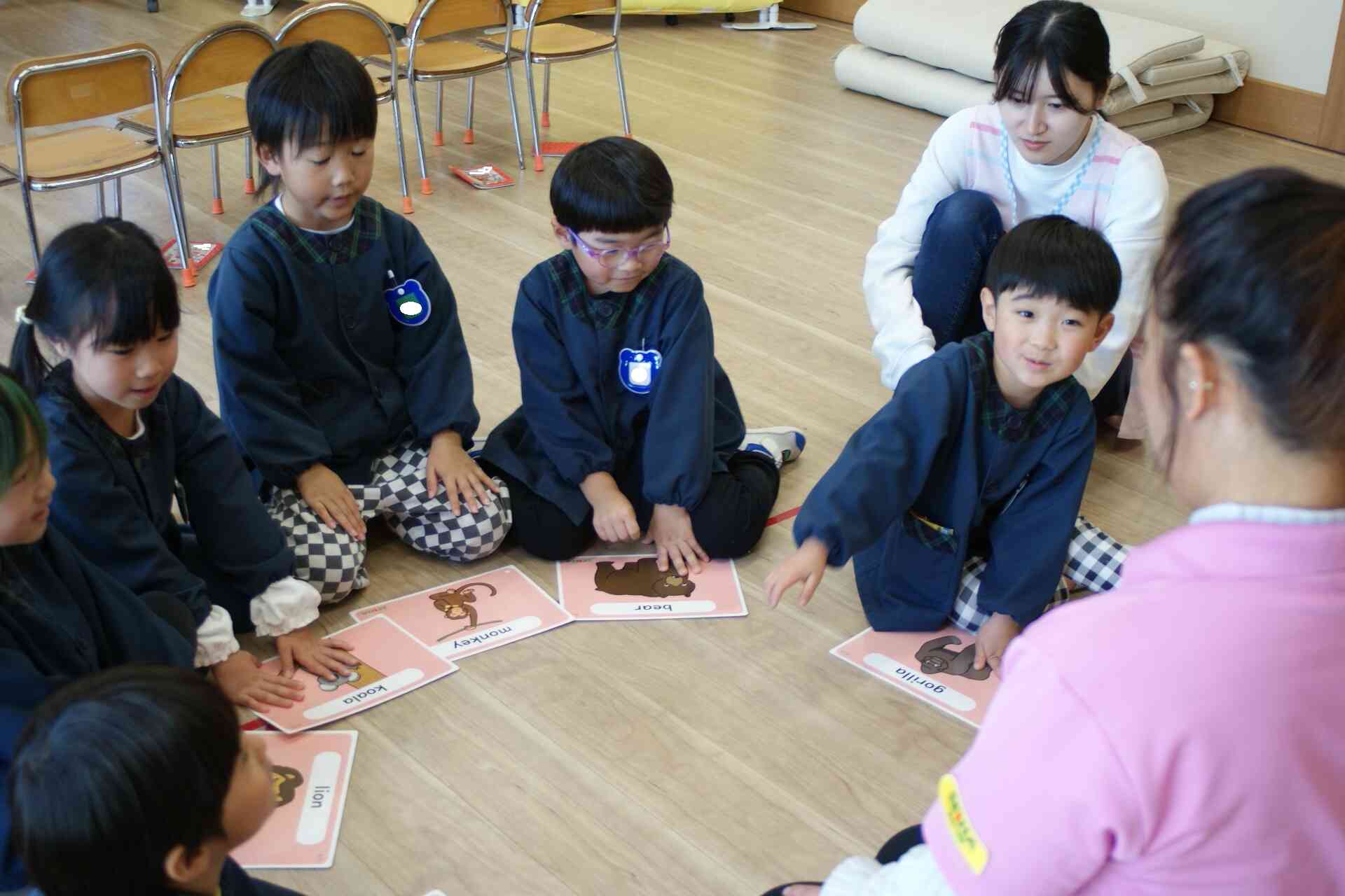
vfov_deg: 31.9
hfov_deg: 46.4
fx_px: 1569
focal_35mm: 42
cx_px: 672
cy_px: 448
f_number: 3.5
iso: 250
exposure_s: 1/50
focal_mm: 28
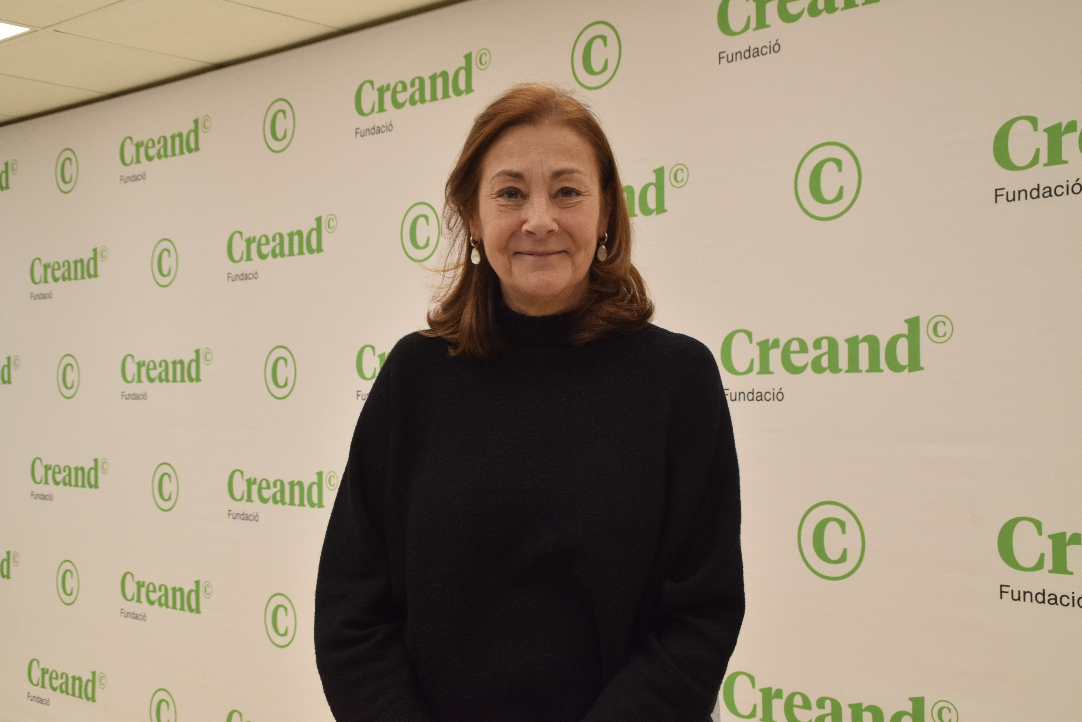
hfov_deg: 41.1
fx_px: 1443
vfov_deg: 28.1
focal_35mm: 48
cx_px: 541
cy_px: 361
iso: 800
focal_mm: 32
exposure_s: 1/200
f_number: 8
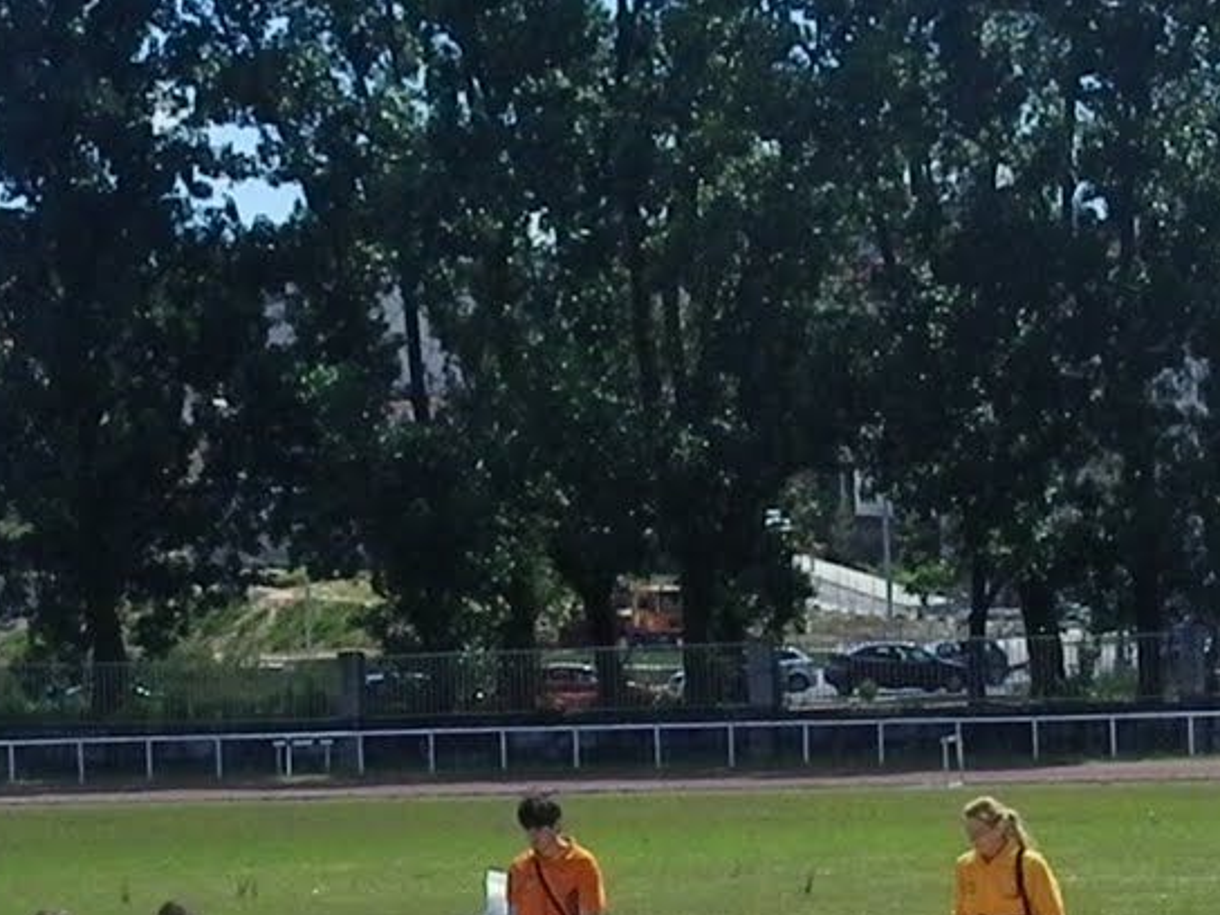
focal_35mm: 160
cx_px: 473
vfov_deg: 9.2
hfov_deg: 12.3
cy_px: 857
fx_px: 5639
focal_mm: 14.9
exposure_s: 1/500
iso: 640
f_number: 13.3
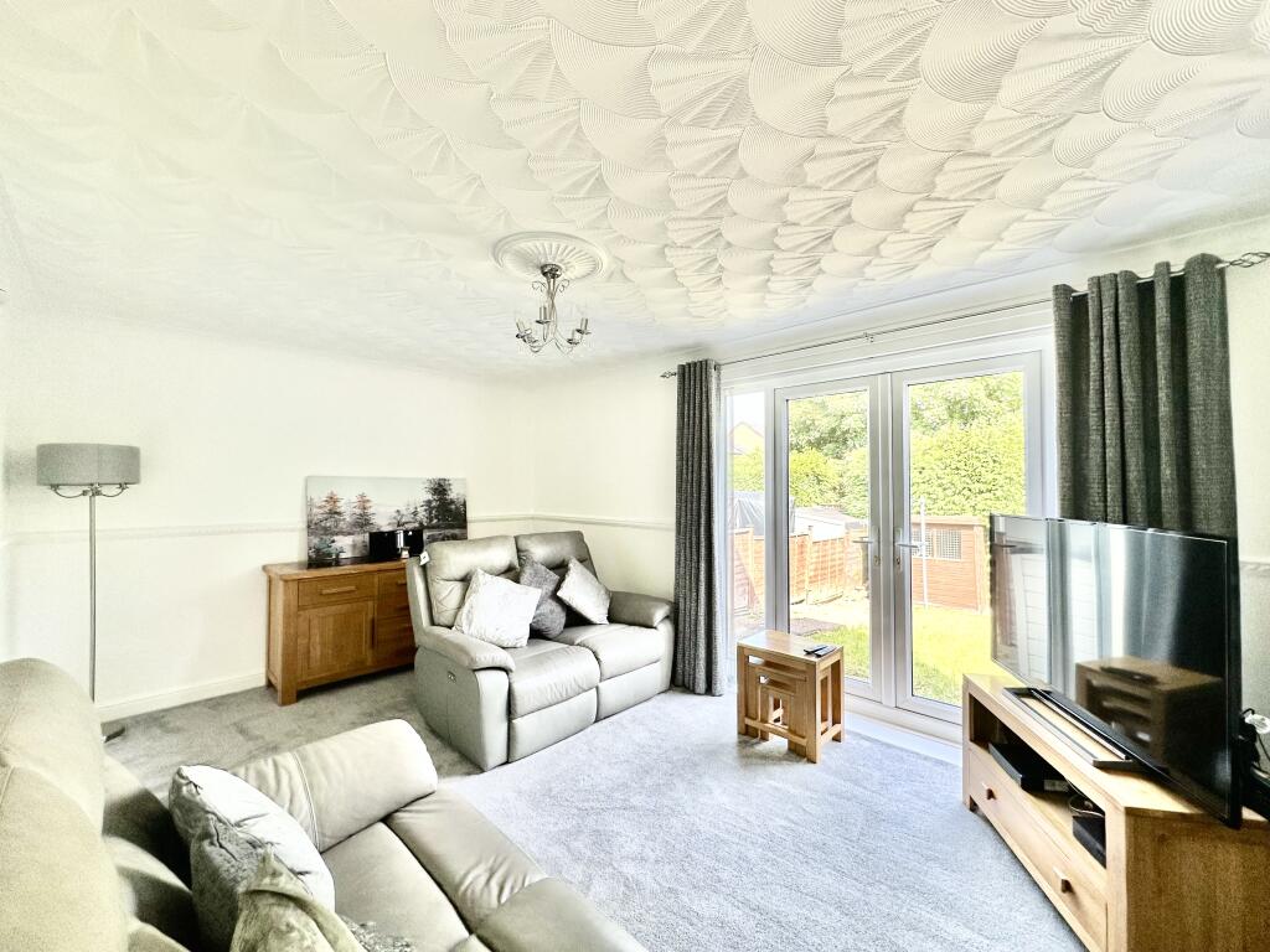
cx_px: 635
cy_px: 476
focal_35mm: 14
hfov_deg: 102.1
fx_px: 514
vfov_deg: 85.7
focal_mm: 2.22
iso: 100
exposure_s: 1/99
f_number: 2.2
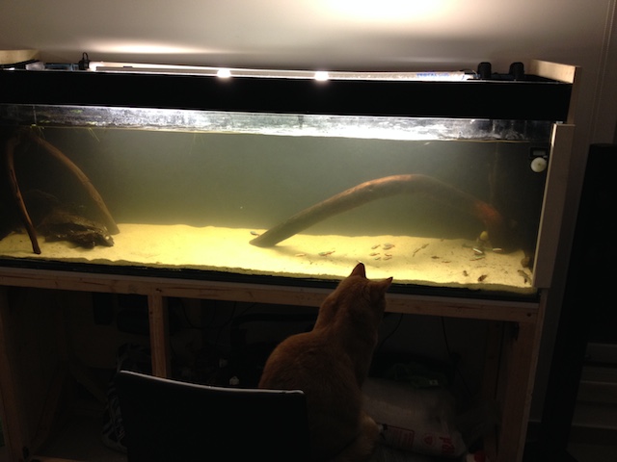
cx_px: 308
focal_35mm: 35
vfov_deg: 40.7
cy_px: 231
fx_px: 624
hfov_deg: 52.6
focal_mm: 4.28
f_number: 2.4
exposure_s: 1/20
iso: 100
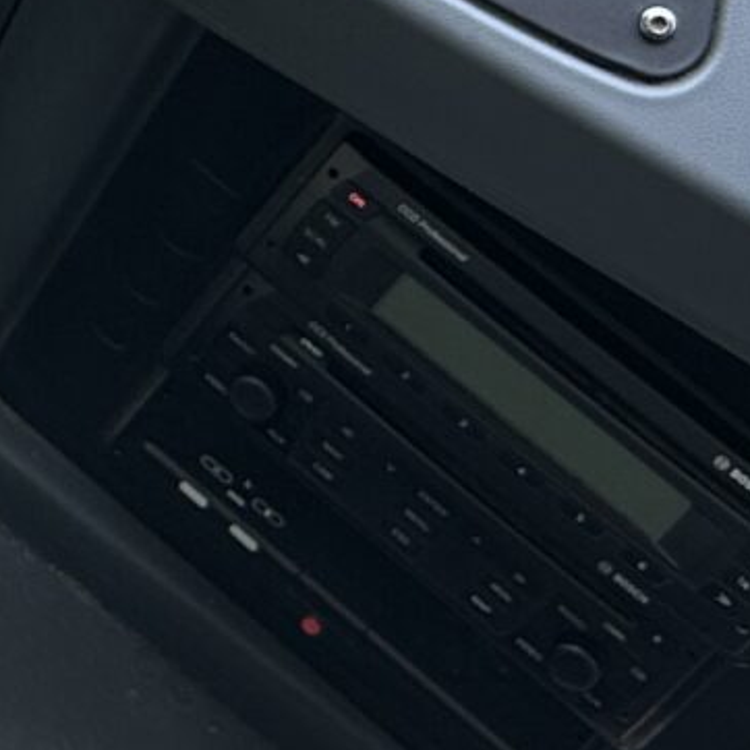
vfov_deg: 11.4
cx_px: -847
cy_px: -193
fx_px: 3677
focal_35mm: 150
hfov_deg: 10.5
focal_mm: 6.86
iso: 80
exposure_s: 1/121
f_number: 1.78
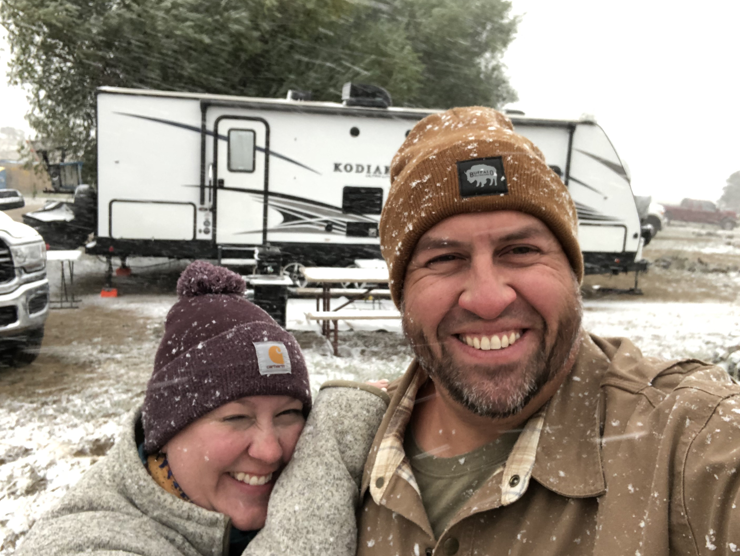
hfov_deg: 52.6
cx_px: 380
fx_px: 749
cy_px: 263
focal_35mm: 35
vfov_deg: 40.7
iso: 100
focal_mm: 2.87
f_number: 2.2
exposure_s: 1/114
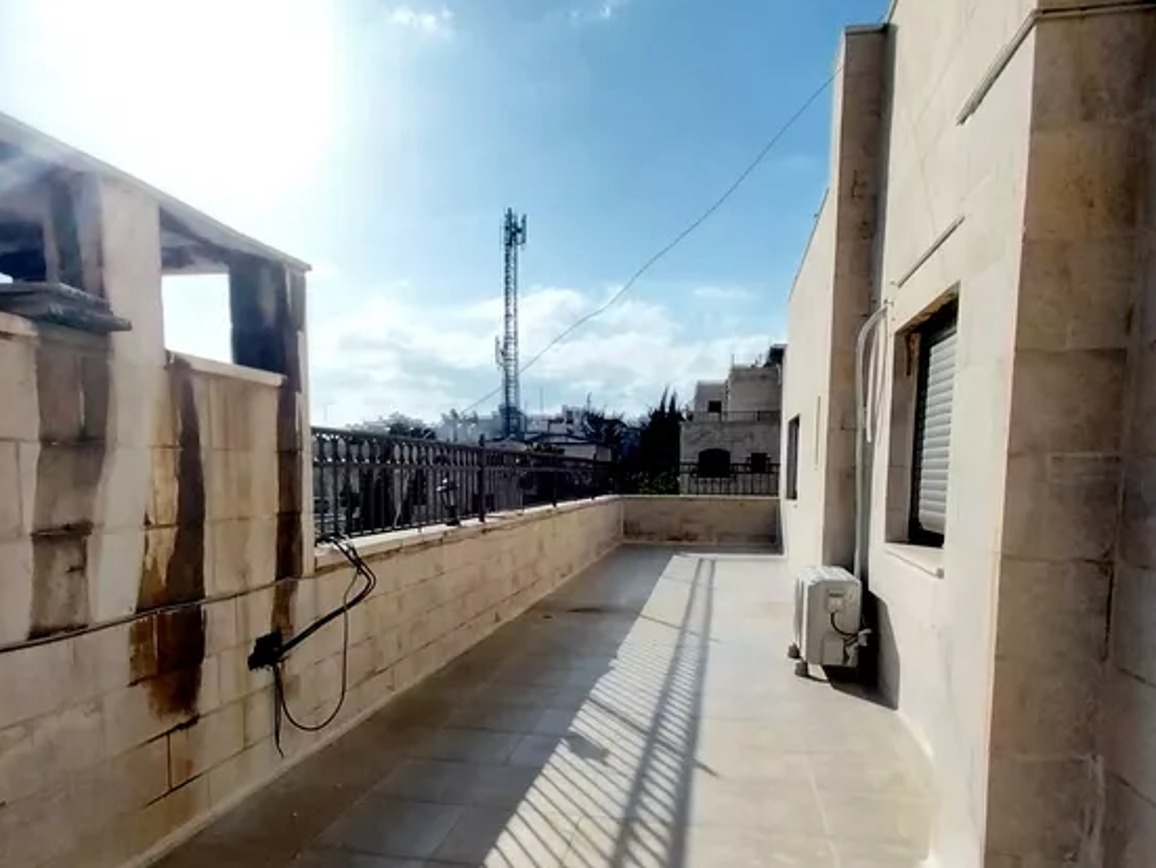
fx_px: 735
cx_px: 563
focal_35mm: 22
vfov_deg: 59.9
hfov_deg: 76.3
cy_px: 568
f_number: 2.2
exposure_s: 1/1281
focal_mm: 1.3
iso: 64
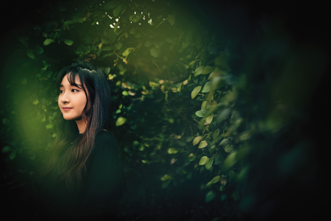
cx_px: 166
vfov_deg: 27.0
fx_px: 460
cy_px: 110
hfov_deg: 39.6
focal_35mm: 50
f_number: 1.4
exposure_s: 1/200
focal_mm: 50
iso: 200
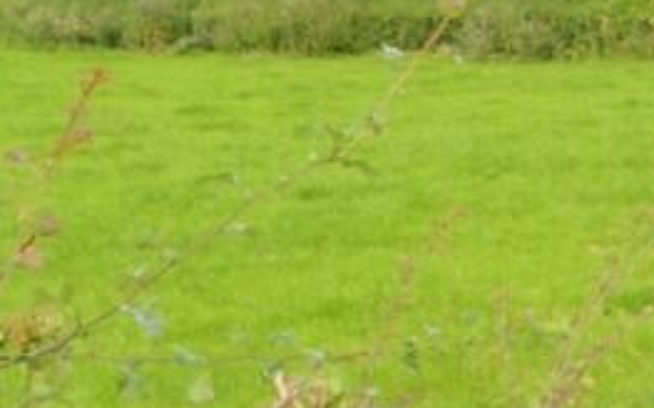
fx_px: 2547
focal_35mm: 143
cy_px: -287
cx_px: 492
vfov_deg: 8.8
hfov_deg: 14.6
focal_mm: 24
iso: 100
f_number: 5.6
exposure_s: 1/200
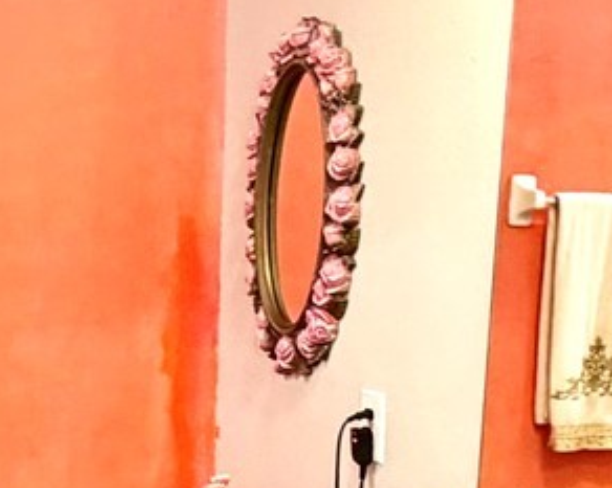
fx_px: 1357
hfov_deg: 24.8
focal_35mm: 75
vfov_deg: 19.7
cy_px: 498
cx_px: 78
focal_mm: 2.22
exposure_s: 1/60
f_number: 2.2
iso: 400
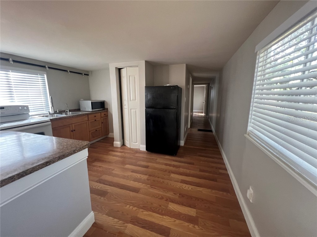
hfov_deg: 106.2
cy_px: 118
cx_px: 158
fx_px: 119
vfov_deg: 89.9
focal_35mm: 13
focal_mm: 1.57
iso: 250
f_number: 1.8
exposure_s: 1/83
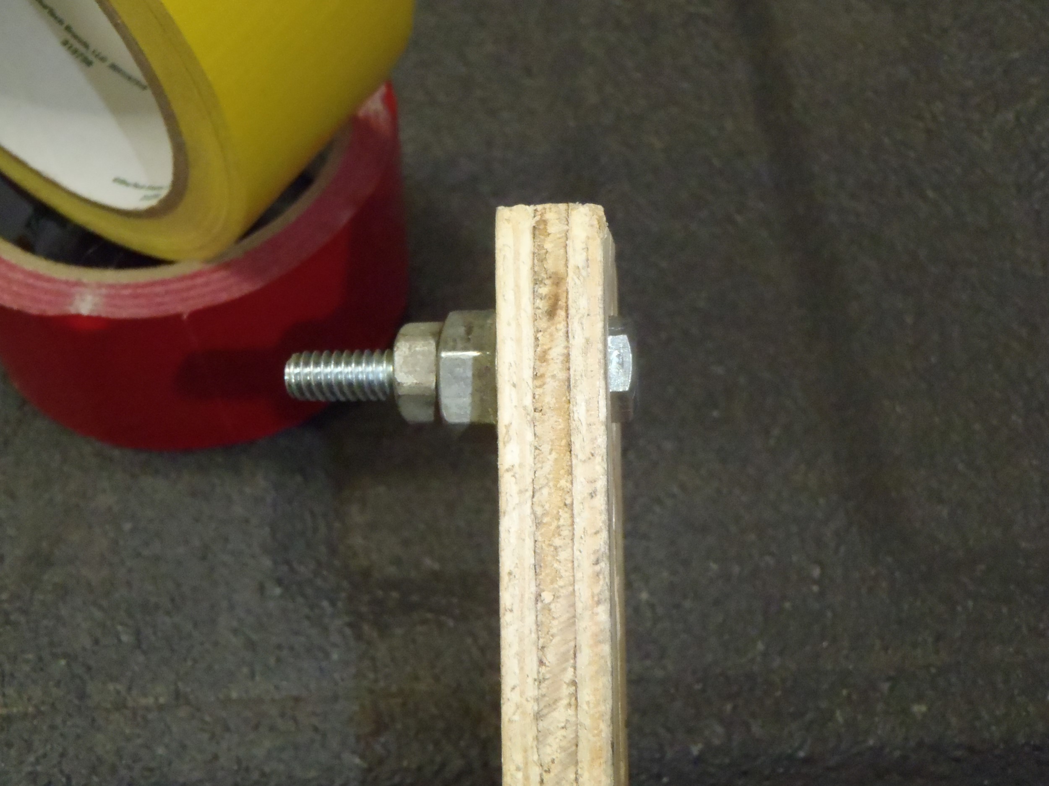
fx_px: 1121
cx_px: 524
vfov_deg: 38.7
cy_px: 393
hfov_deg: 50.1
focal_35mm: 37
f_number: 4.7
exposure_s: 1/40
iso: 800
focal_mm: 6.64
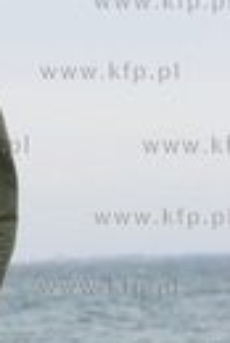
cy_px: 356
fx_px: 5510
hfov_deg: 2.4
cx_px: -122
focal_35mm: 577
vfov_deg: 3.6
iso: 200
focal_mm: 125
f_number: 6.3
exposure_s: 1/250
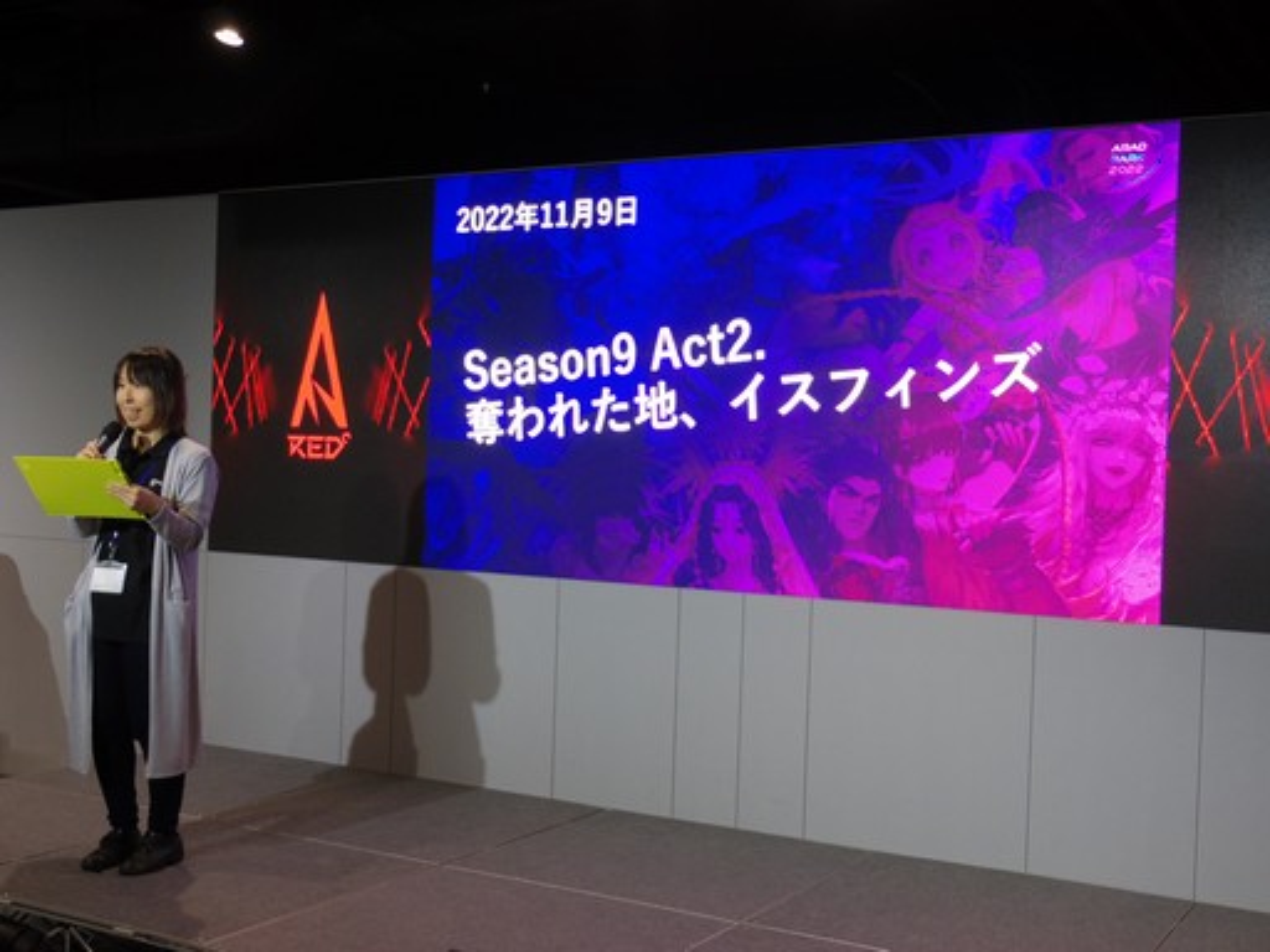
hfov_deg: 43.9
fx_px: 1578
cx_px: 635
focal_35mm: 43
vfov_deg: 33.6
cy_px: 476
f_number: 3.5
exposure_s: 1/60
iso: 400
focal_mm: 9.4
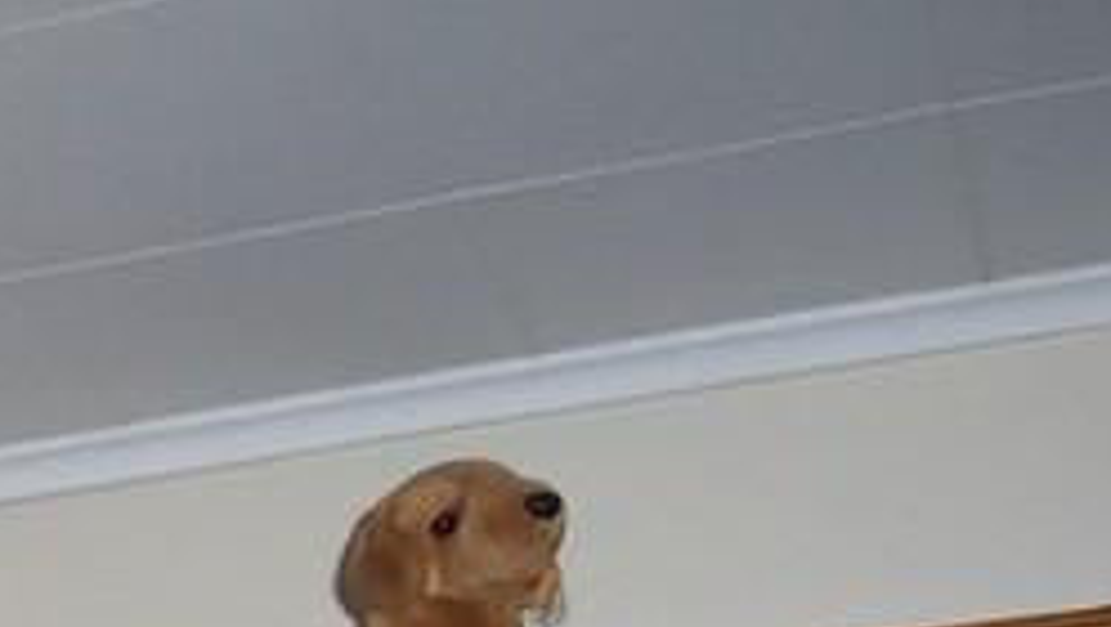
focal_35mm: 104
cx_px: -300
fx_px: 3066
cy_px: 999
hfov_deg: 19.1
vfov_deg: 11.1
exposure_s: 1/60
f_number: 2.8
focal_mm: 5.6
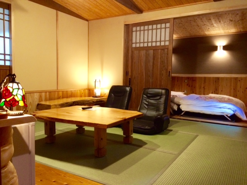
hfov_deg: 61.7
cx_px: 124
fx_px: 207
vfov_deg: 48.2
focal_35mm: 29
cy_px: 92
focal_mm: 4.15
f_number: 2.2
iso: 320
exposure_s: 1/30
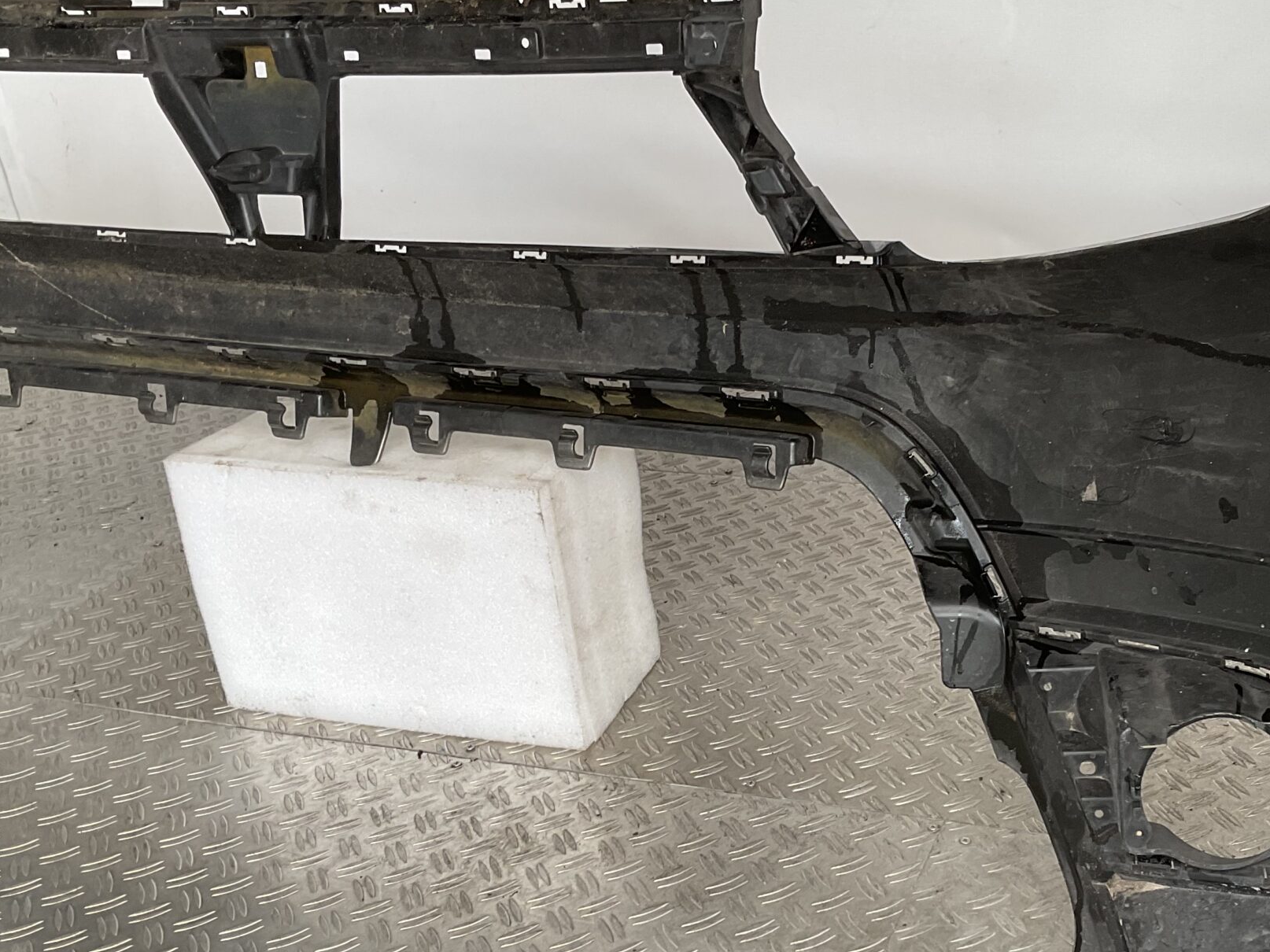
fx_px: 1687
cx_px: 817
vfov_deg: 31.4
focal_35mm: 46
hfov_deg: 40.9
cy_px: 562
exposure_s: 1/100
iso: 40
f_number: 1.8
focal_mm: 3
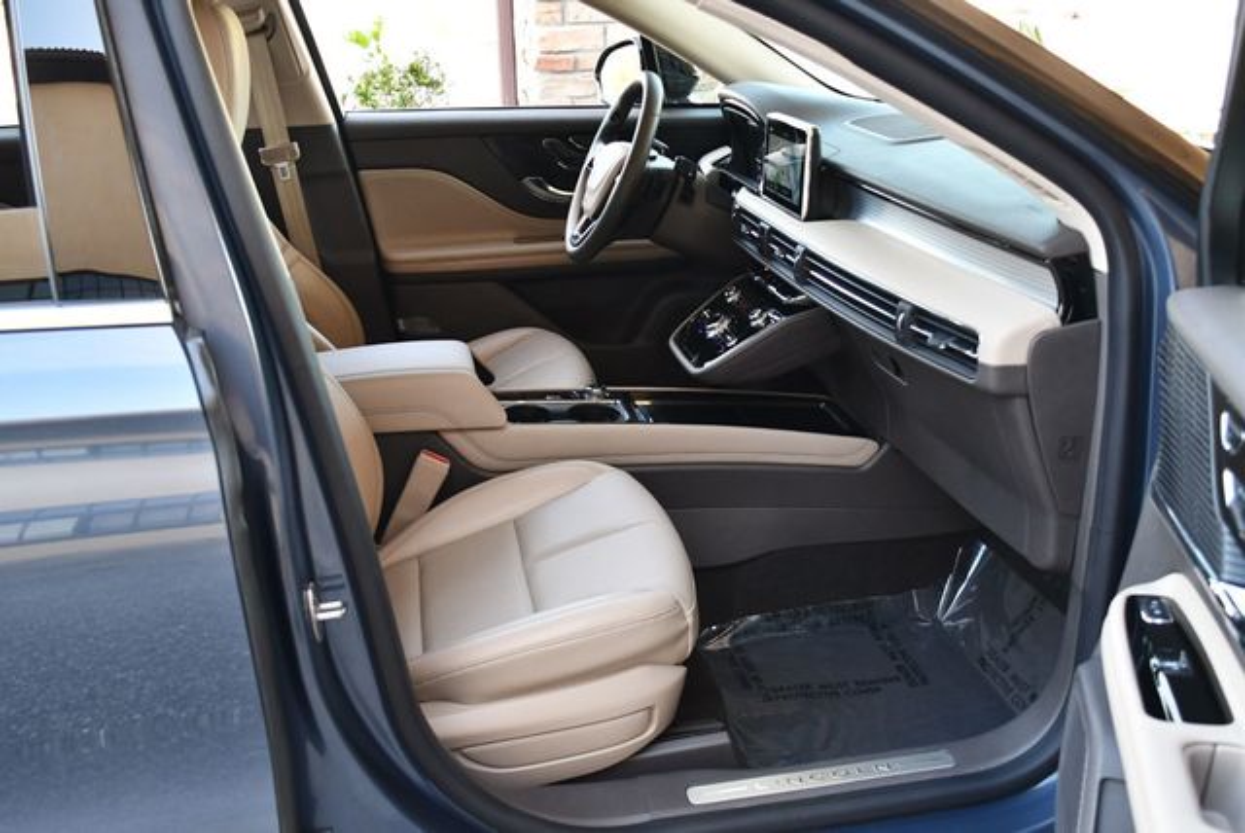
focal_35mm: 36
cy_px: 416
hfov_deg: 53.1
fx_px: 1246
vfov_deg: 36.9
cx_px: 622
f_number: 3.5
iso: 800
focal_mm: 18
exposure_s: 1/200
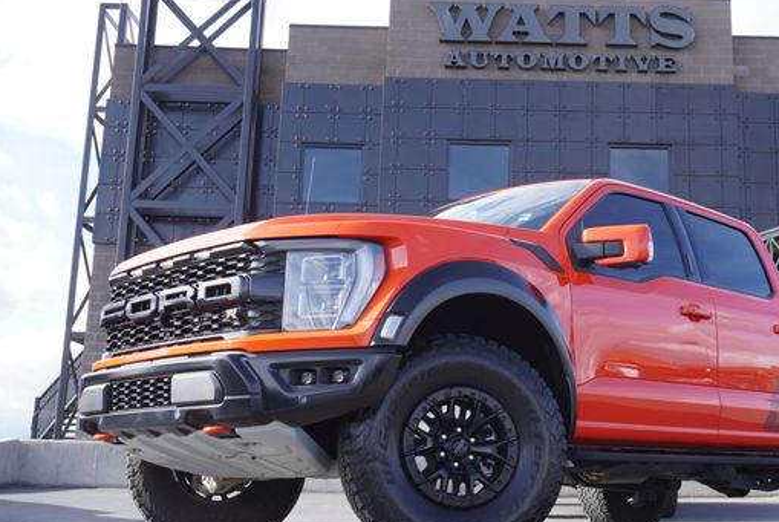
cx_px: 487
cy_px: 271
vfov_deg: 27.6
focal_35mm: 49
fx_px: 1062
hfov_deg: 40.0
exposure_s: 1/125
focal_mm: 26
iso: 100
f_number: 6.3
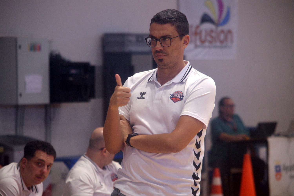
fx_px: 1530
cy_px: 98
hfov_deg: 11.0
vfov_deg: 7.3
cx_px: 147
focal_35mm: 188
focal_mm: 125
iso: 560
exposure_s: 1/200
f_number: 4.8
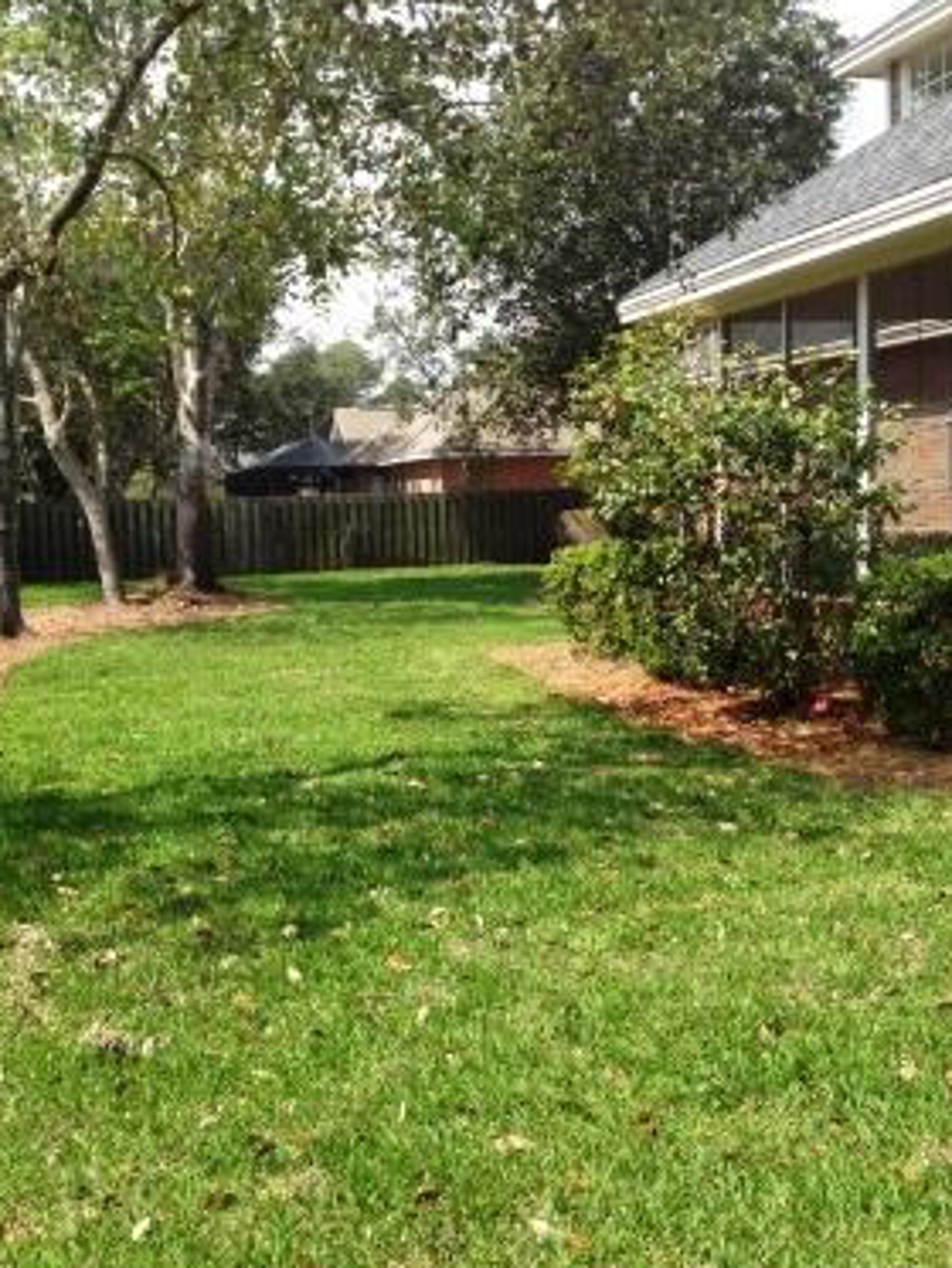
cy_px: 612
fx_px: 1539
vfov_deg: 44.8
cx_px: 401
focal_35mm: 42
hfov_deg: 34.3
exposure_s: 1/824
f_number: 2.4
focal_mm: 4.28
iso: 50
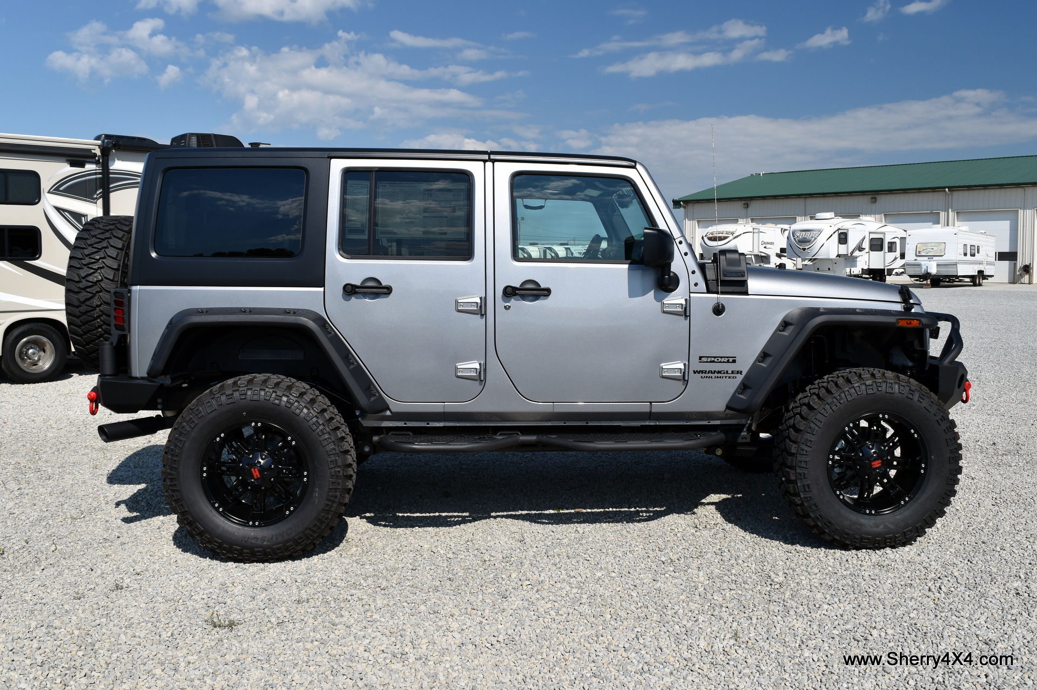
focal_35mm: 27
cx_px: 518
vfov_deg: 47.9
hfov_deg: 67.4
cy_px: 345
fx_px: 777
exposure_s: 1/250
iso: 200
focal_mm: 18
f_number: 8
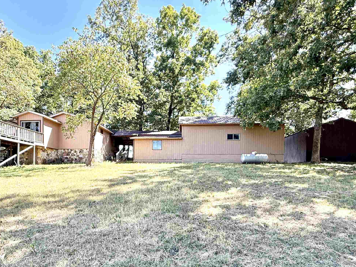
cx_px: 161
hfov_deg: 76.2
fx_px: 226
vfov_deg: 59.6
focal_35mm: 22
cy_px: 179
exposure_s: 1/312
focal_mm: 2.22
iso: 64
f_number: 2.2
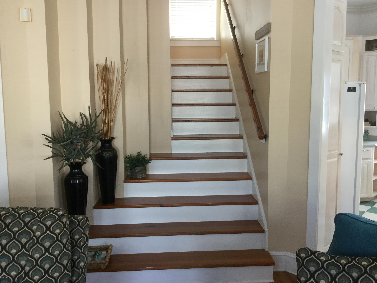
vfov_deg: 44.2
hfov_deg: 56.8
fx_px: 349
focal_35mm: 32
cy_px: 140
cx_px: 194
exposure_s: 1/30
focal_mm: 3.3
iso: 80
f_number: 2.4
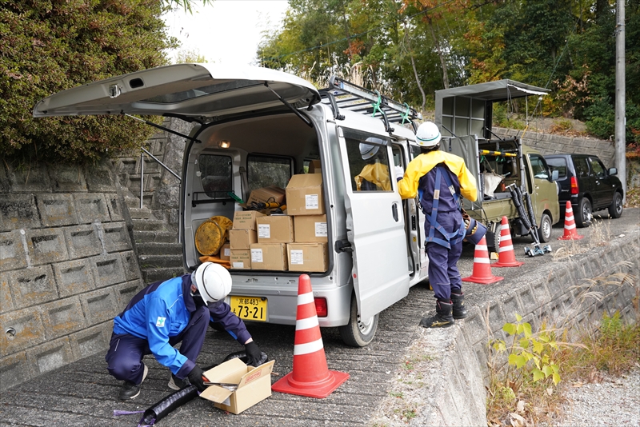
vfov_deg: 46.0
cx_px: 320
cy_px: 214
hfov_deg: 64.9
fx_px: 503
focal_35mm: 28
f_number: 5
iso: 1600
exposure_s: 1/500
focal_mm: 28.3
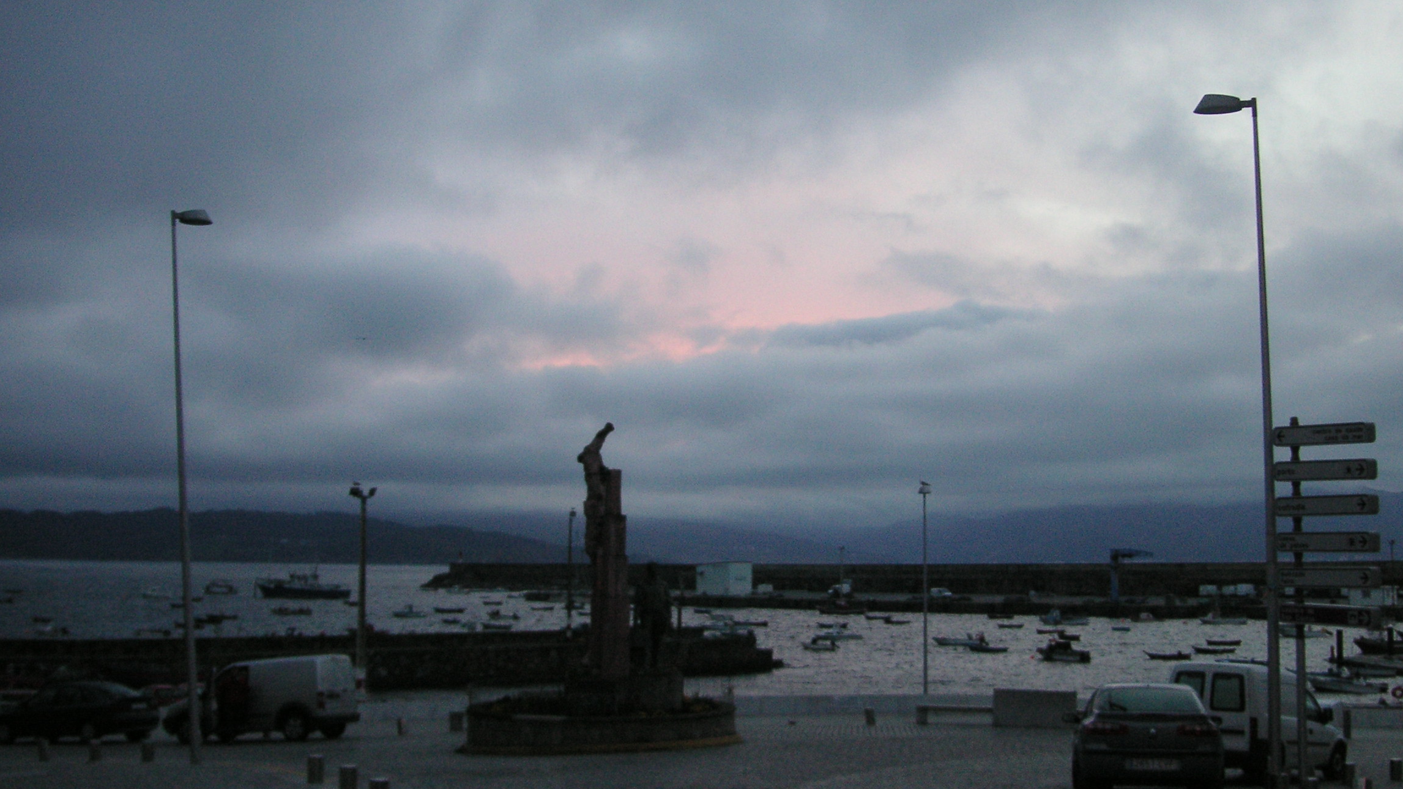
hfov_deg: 45.4
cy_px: 347
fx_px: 1674
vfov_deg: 26.5
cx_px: 753
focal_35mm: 45
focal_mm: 6.1
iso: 80
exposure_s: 1/45
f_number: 2.8
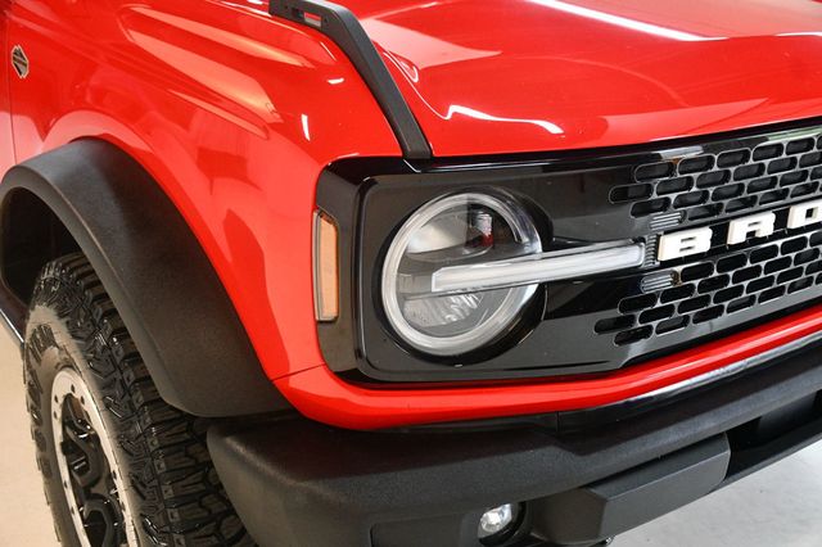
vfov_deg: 33.4
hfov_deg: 48.5
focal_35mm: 40
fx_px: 913
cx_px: 411
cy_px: 274
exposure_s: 1/125
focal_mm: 27
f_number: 4
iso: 2800
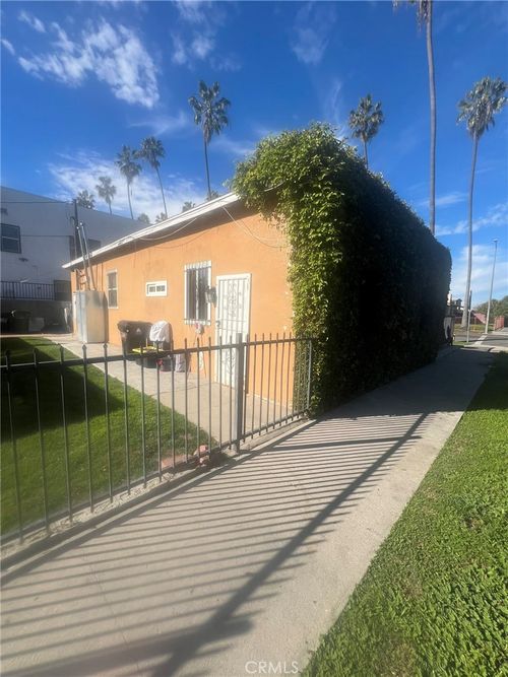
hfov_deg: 89.9
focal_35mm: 13
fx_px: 254
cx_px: 254
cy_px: 338
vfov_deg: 106.2
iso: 32
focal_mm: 1.57
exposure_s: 1/2320
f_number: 1.8
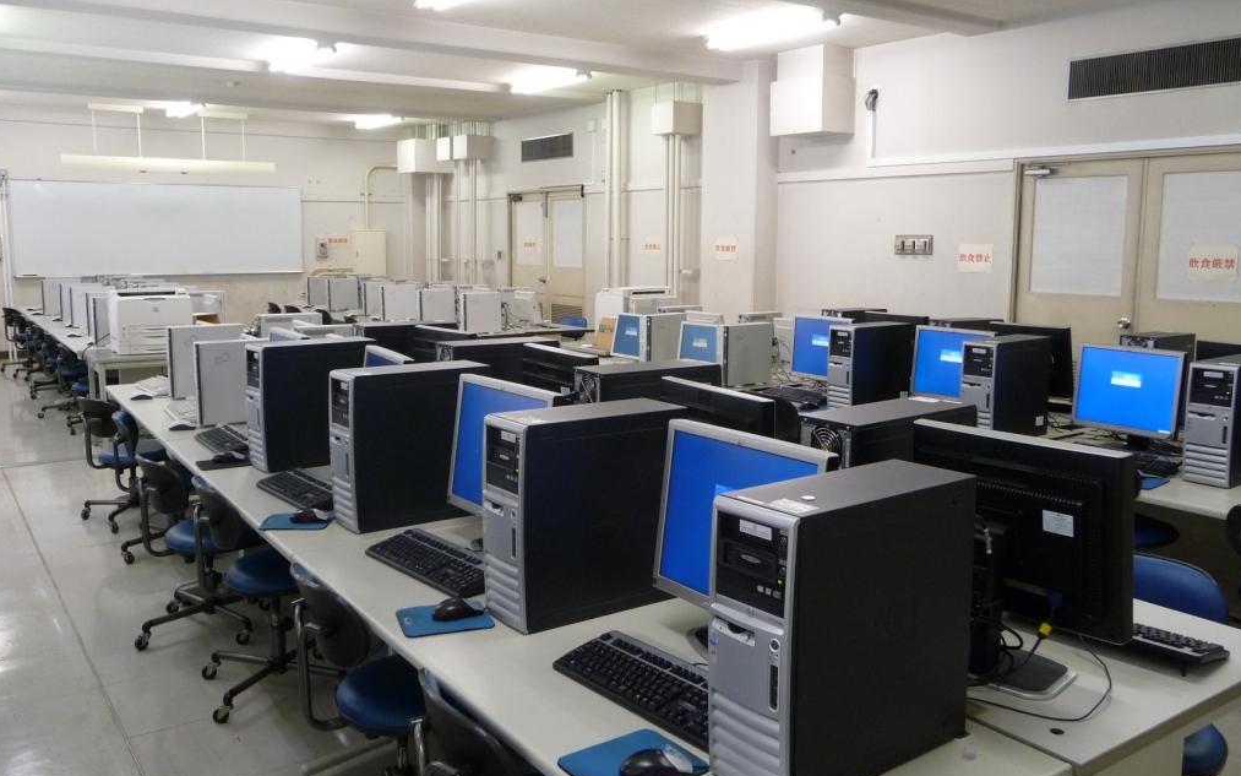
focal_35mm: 30
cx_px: 621
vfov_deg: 41.8
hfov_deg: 62.9
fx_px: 1015
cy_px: 371
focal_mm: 4.7
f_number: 3.3
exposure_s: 1/30
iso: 320
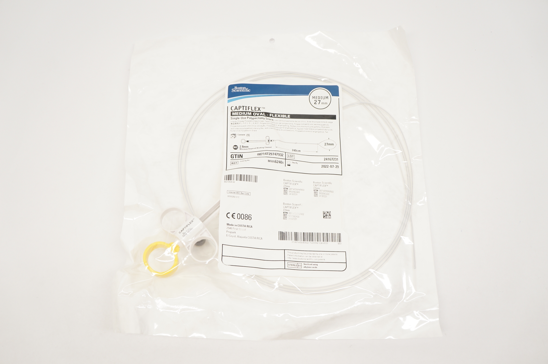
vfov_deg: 47.8
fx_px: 411
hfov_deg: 67.4
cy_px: 182
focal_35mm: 27
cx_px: 274
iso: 400
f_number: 5.6
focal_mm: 18
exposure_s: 1/80
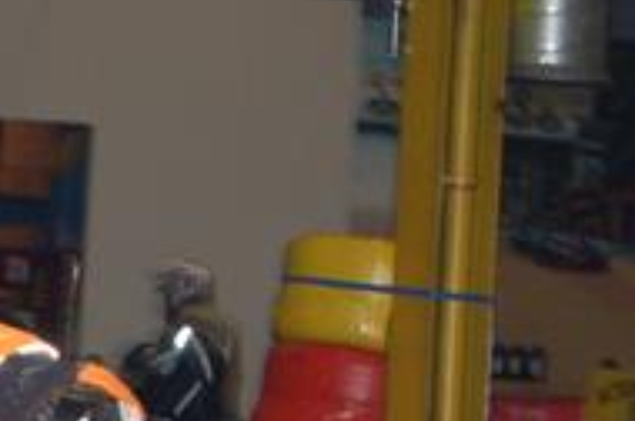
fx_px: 6130
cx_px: -271
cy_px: 621
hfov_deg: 5.9
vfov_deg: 3.9
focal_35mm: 348
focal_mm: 55
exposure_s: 1/60
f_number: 5.6
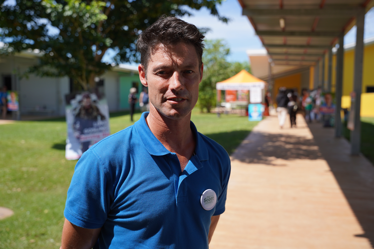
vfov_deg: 33.4
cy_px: 124
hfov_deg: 48.5
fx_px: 416
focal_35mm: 40
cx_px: 187
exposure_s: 1/160
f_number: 4
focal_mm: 40
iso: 160
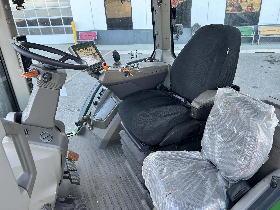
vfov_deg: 53.1
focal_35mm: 26
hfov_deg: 67.3
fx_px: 210
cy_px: 105
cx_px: 140
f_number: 1.5
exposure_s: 1/121
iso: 40
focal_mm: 5.7
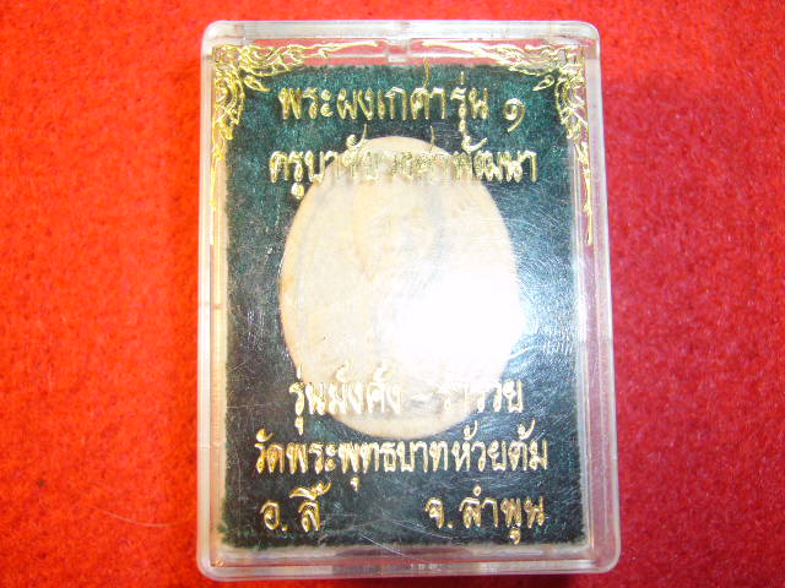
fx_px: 907
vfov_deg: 36.0
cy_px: 294
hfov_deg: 46.8
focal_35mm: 40
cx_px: 392
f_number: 2.8
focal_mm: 5.8
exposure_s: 1/60
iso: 80
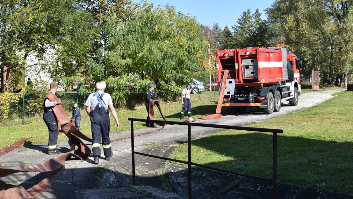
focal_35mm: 51
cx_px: 176
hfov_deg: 40.6
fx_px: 477
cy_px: 91
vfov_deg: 23.5
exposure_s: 1/200
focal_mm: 32
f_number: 7.1
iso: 100
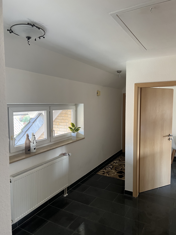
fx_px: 176
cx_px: 88
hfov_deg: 53.1
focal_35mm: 26
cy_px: 118
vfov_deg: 67.3
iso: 160
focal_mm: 5.7
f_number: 1.5
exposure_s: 1/60
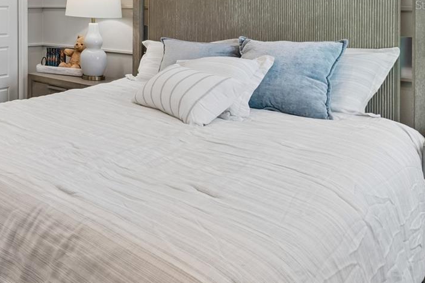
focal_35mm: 34
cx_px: -13
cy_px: 5
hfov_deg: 45.7
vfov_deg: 35.4
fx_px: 401
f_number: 7.1
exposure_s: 1/2.5
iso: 100
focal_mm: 10
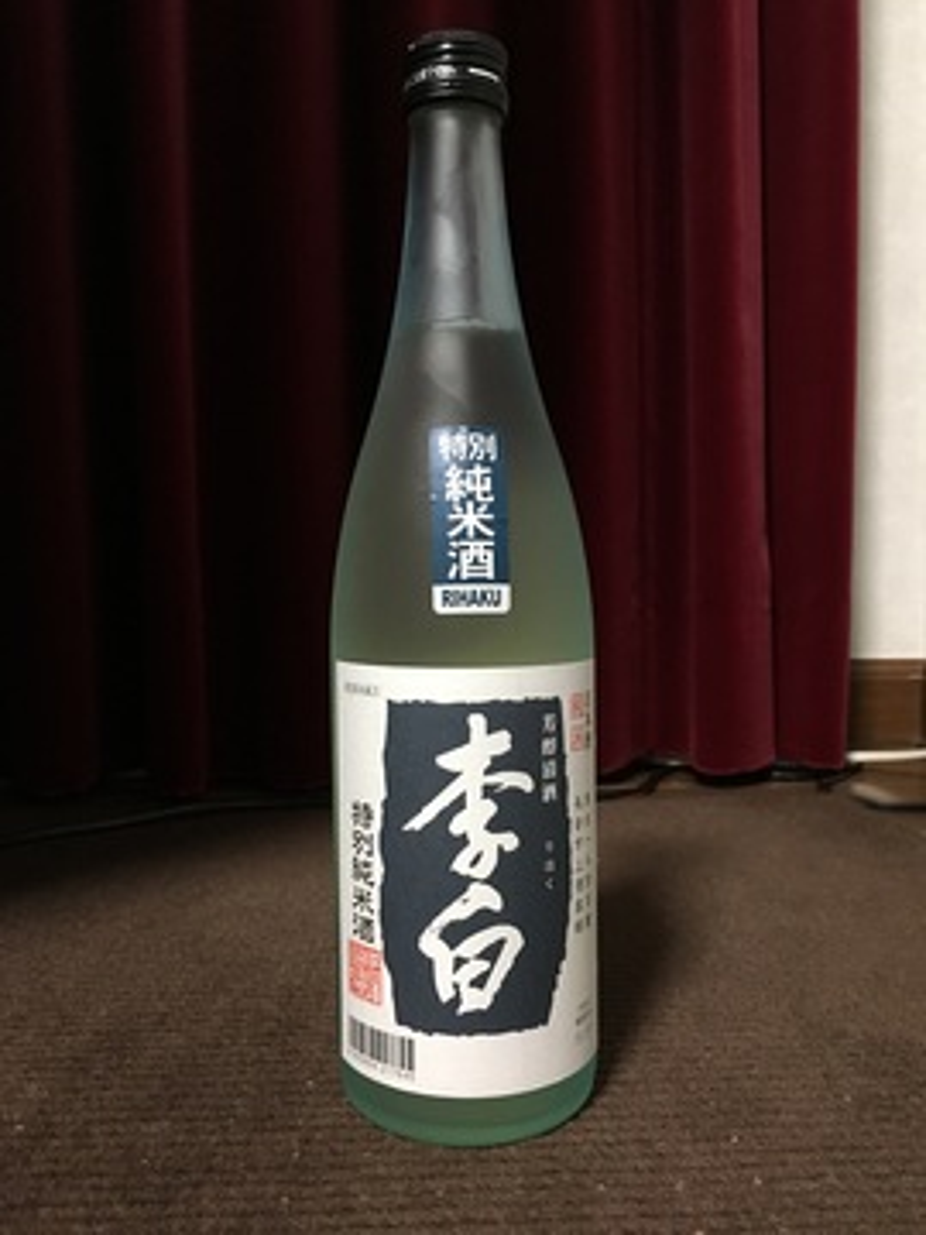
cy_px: 618
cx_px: 463
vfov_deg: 61.7
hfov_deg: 48.2
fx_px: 1034
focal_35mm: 29
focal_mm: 4.15
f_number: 2.2
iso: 250
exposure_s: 1/15
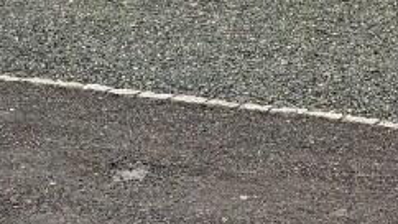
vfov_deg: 9.8
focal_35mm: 120
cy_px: -114
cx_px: 355
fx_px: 1266
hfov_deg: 17.6
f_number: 1.6
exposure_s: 1/122
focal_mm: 5.96
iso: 32
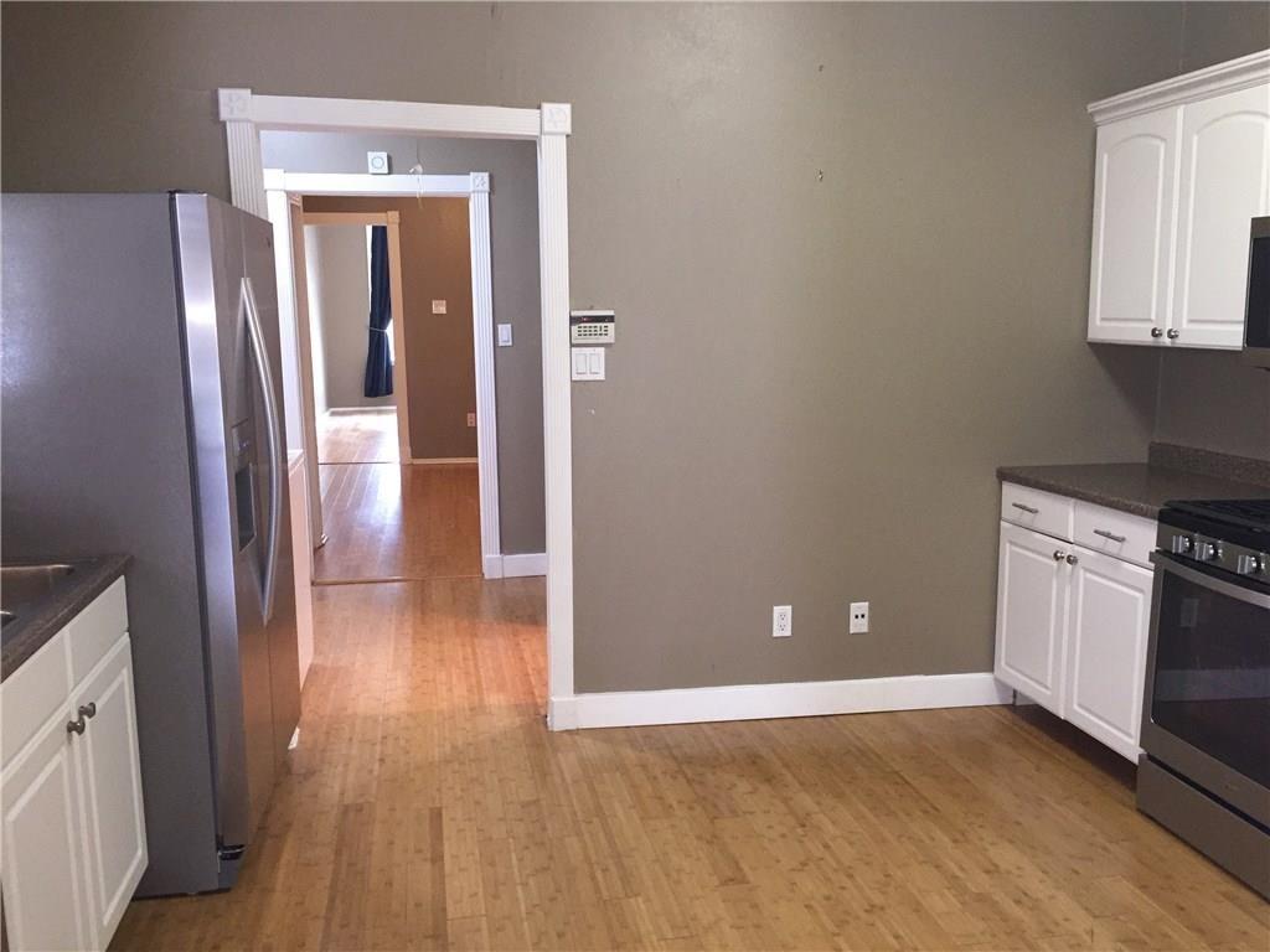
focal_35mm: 29
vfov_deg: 48.2
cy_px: 476
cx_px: 635
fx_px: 1064
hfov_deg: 61.7
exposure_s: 1/30
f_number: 2.2
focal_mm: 4.15
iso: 250
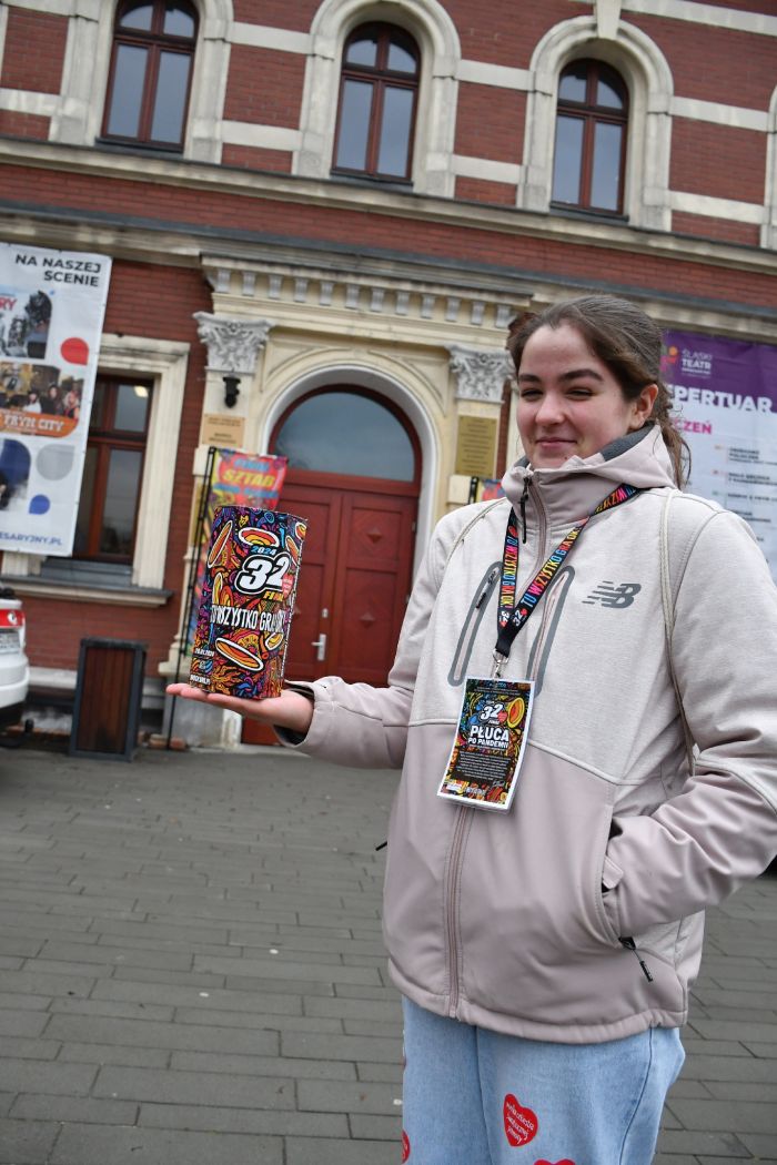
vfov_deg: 61.9
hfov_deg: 43.6
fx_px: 971
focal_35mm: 30
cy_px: 582
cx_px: 388
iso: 800
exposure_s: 1/250
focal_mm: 20
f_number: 3.5
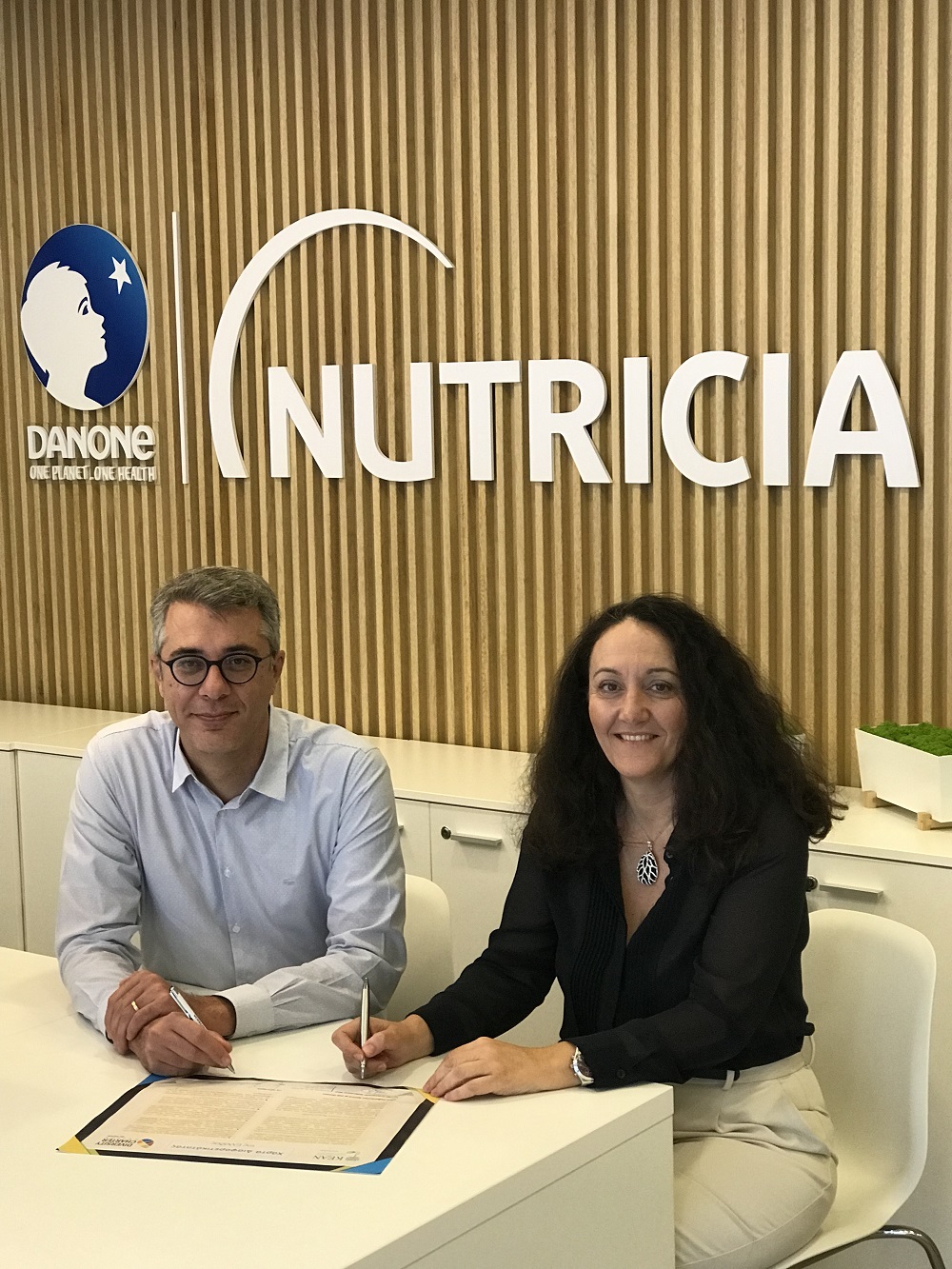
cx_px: 476
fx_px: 2090
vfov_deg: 33.8
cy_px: 634
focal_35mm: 57
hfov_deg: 25.7
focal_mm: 6.6
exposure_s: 1/50
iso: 125
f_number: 2.8
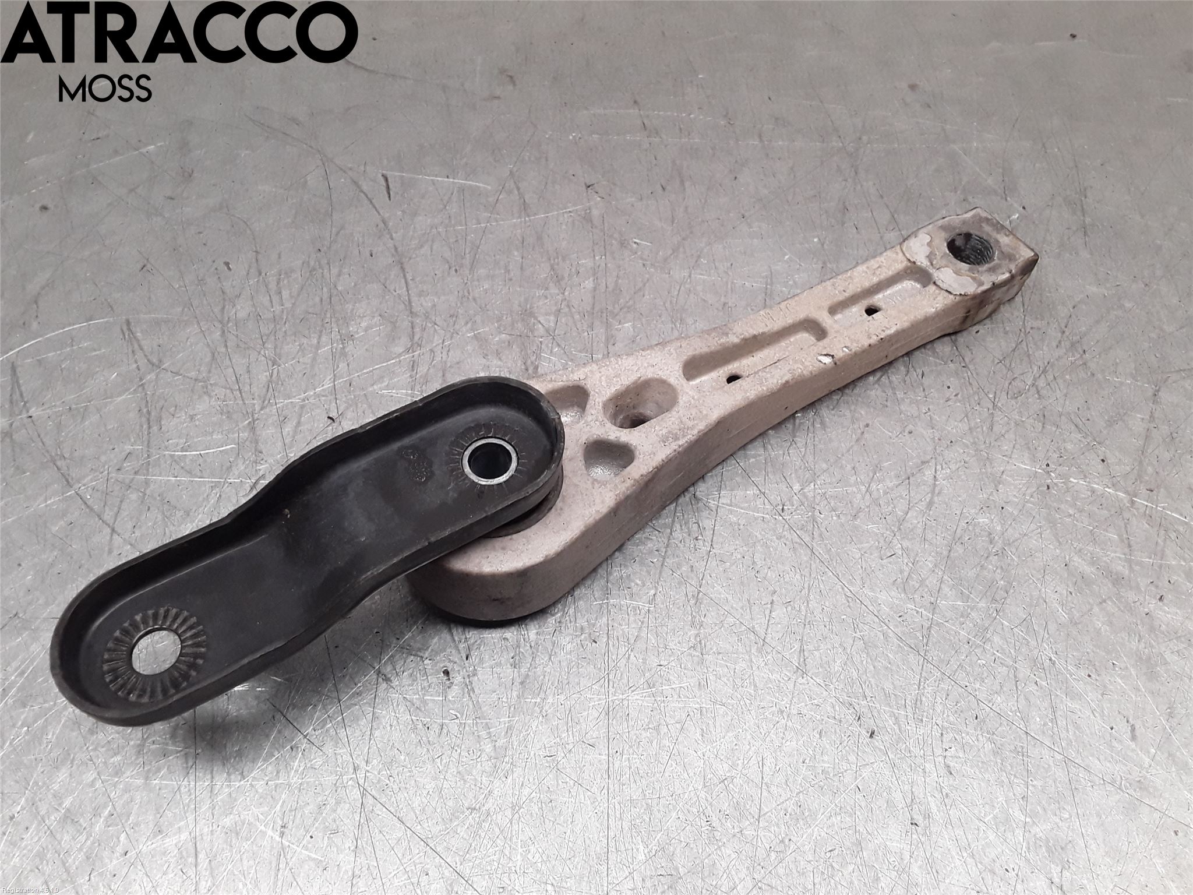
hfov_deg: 63.4
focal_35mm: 28
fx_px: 965
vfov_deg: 49.7
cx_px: 596
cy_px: 448
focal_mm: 2.91
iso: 100
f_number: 1.9
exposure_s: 1/123
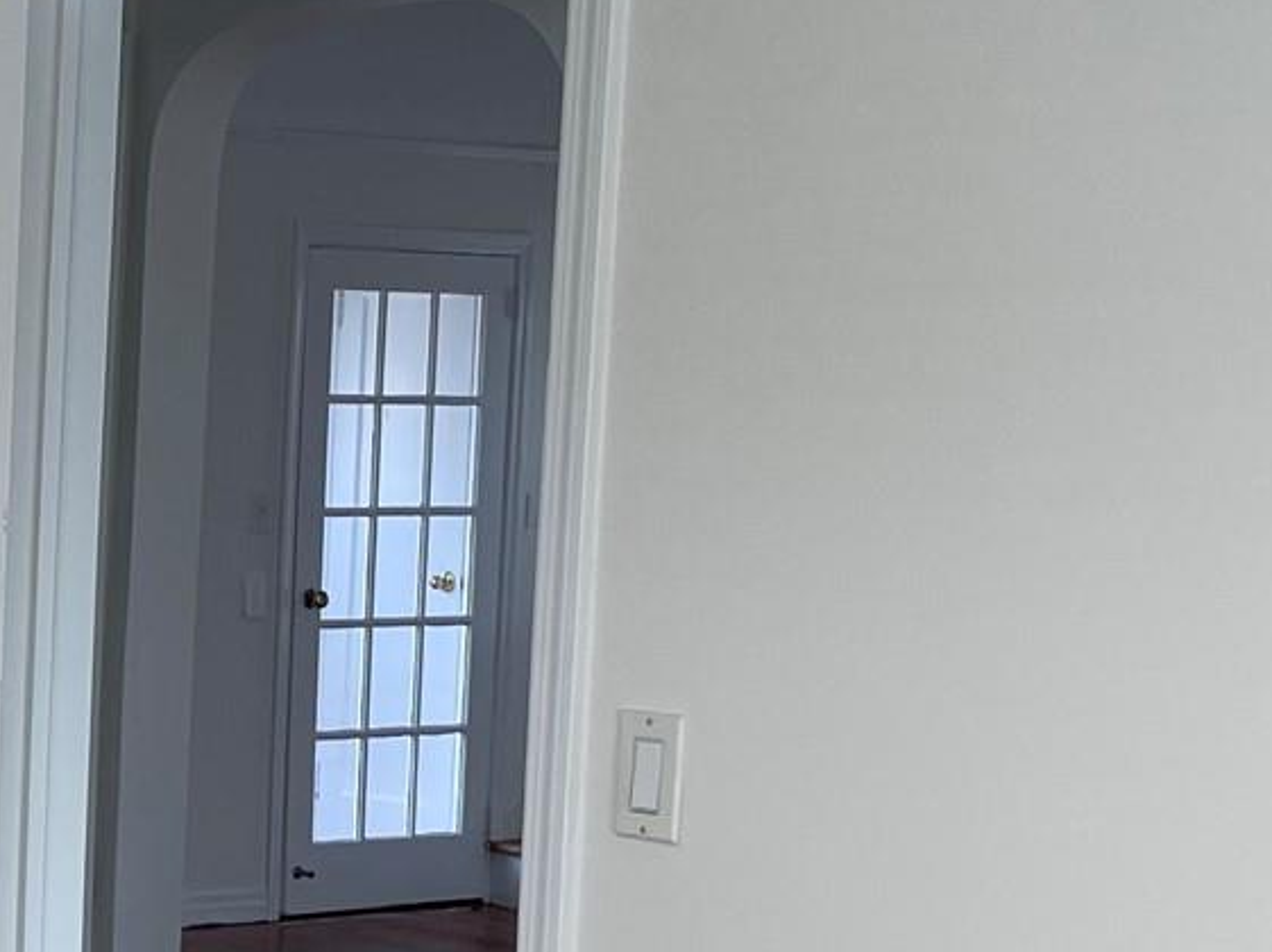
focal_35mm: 95
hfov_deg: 19.0
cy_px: 771
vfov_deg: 15.4
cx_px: -417
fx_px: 3489
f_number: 1.6
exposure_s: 1/120
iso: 50
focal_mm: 4.2
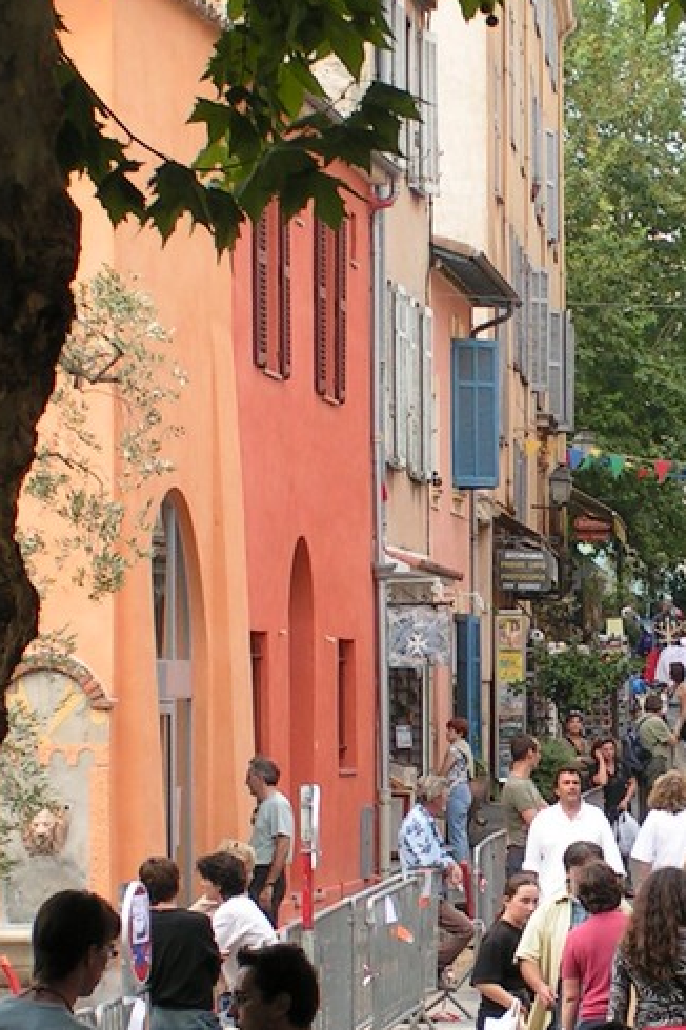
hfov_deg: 8.0
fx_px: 4866
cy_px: 655
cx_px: 734
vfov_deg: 12.1
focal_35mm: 170
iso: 50
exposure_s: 1/100
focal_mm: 11.5
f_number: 5.6
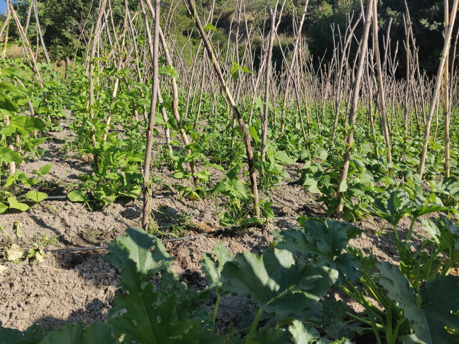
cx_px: 230
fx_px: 331
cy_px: 172
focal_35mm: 25
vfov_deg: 54.9
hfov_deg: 69.4
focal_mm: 4.25
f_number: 1.7
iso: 100
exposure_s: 1/1136
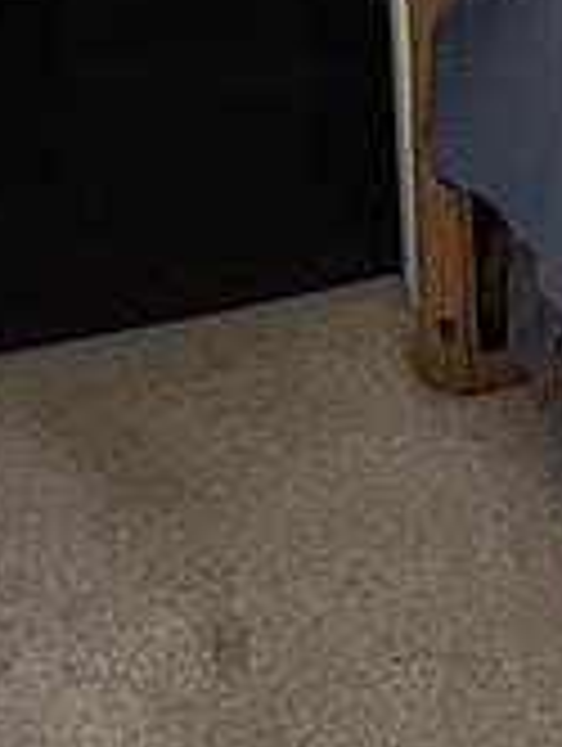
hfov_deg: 11.4
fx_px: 2591
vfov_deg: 14.6
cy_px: -536
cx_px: 1048
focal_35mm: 120
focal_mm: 5.1
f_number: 1.6
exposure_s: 1/47
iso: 500
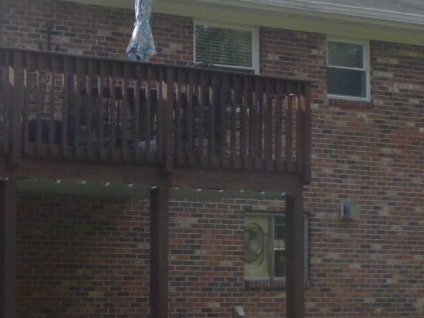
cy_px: 144
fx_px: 1544
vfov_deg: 11.8
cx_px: -92
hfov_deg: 15.1
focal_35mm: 126
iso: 100
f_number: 3.3
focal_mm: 5
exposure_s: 1/500
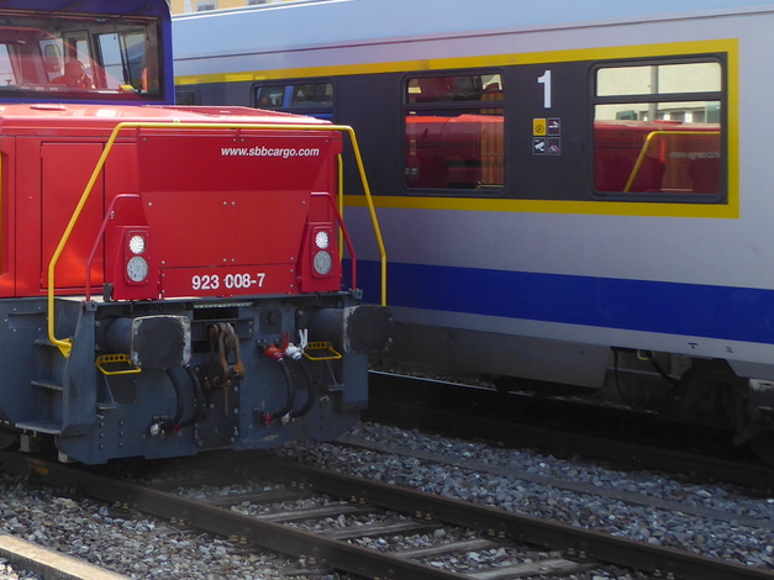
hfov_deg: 21.8
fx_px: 1967
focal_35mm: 88
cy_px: 146
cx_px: 78
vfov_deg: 16.7
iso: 80
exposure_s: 1/200
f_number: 3.9
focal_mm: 7.8
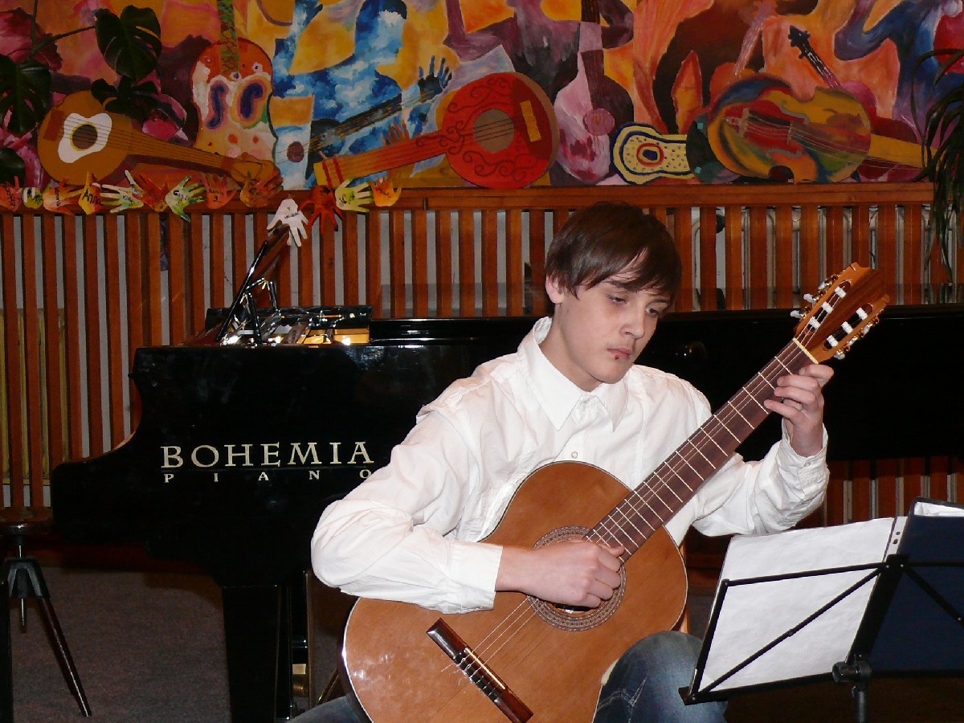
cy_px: 362
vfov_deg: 18.2
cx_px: 482
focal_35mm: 81
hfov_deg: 24.1
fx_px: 2256
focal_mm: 11.9
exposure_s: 1/30
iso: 200
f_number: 3.2
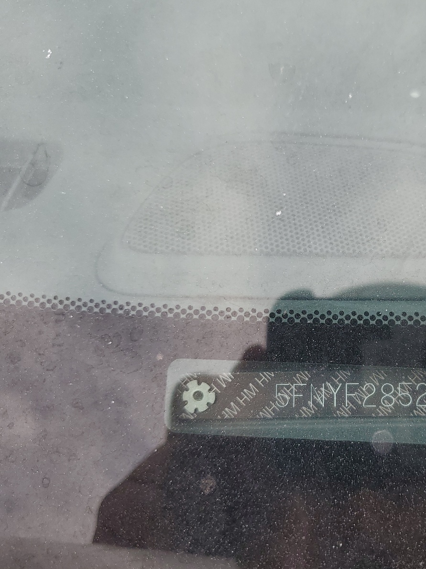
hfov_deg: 39.0
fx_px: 575
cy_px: 283
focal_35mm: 35
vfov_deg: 52.6
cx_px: 344
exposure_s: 1/588
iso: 50
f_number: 1.5
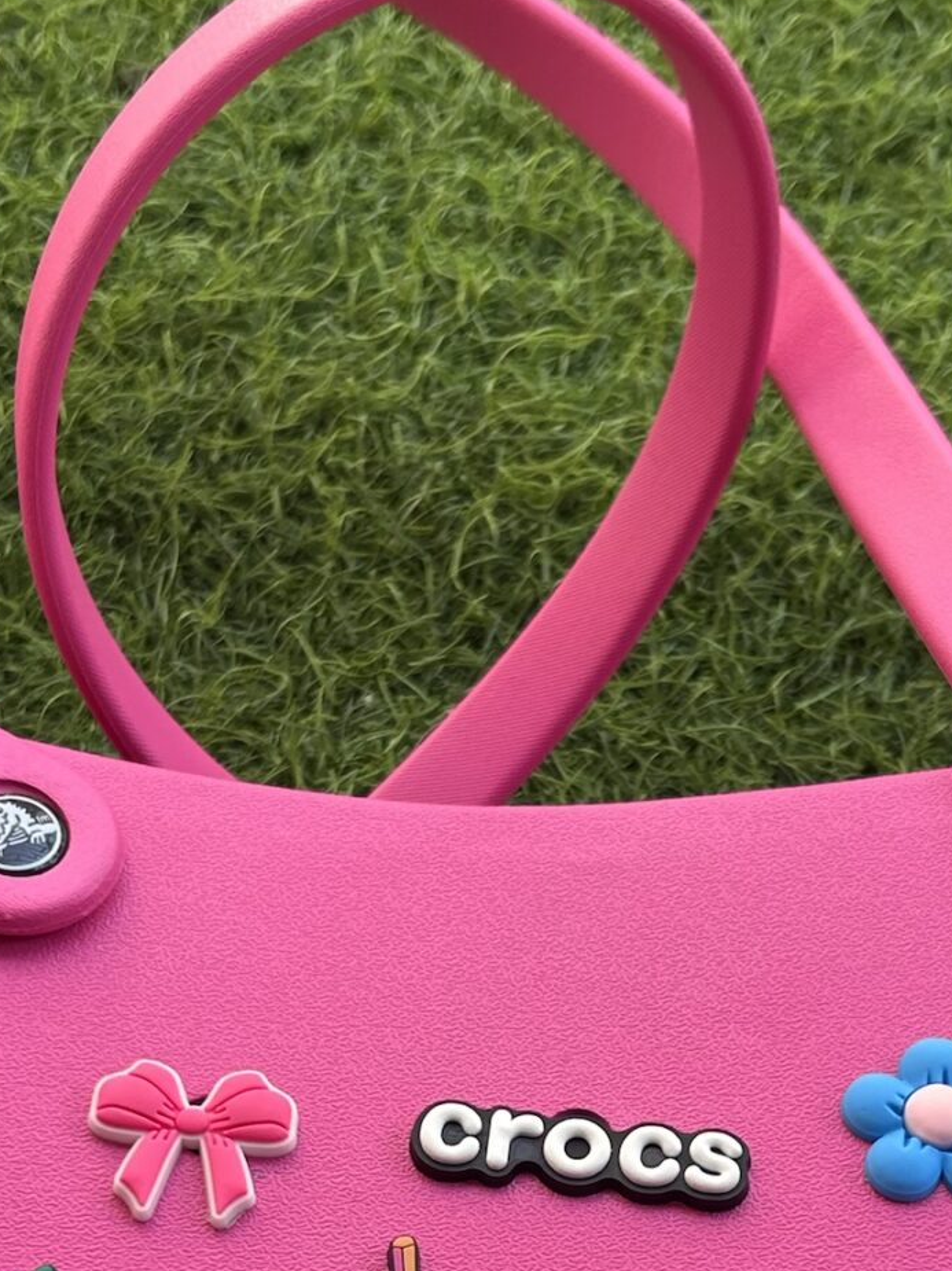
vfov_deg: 25.1
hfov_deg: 19.6
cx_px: 521
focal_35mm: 75
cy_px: 1166
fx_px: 2752
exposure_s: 1/121
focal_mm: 5.7
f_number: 1.5
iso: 40
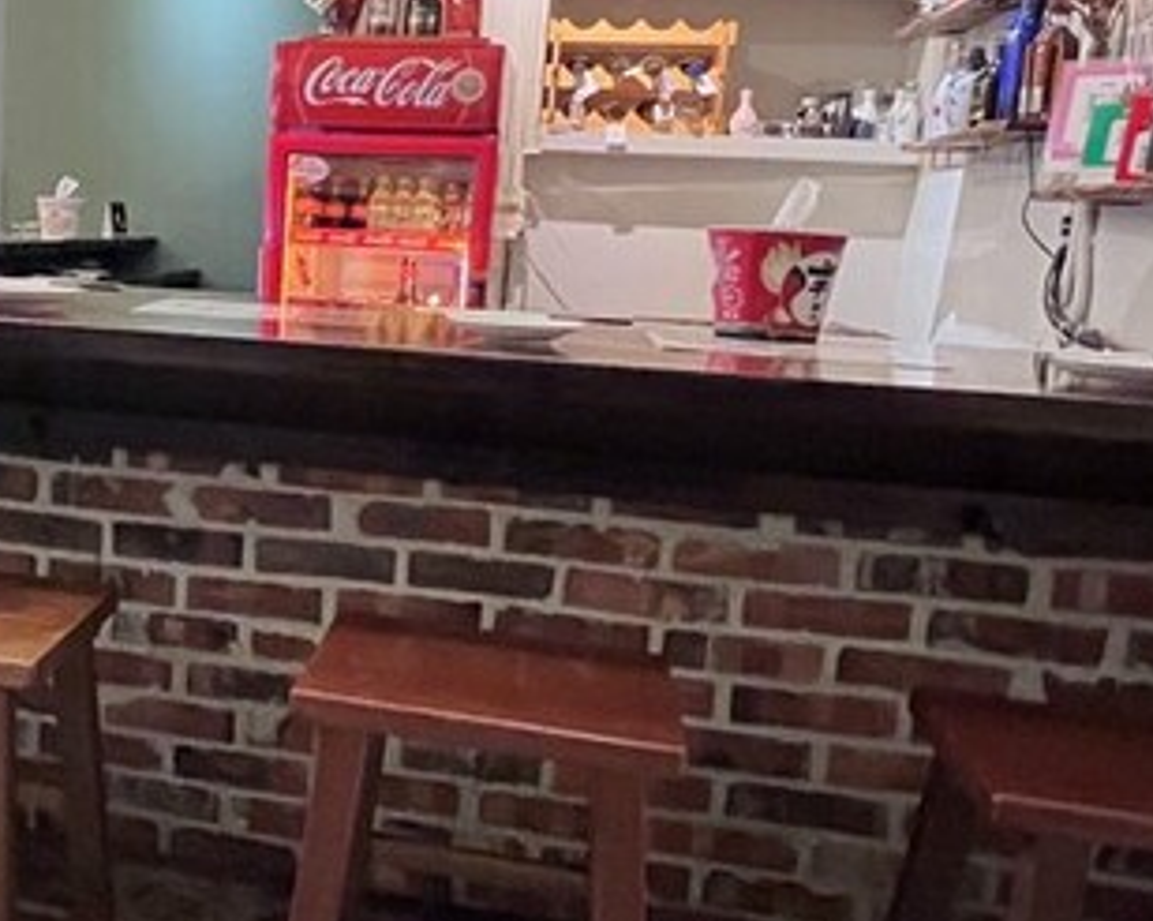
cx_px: 217
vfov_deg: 42.1
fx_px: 1194
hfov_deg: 48.4
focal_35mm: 35
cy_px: 402
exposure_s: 1/30
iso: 1600
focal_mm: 1.57
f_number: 1.8
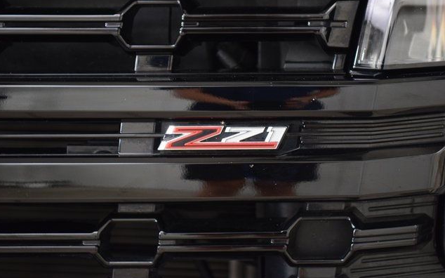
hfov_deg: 19.3
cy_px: 132
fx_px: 1310
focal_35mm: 108
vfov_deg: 12.1
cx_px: 221
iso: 1600
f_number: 2.8
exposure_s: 1/40
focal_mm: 70
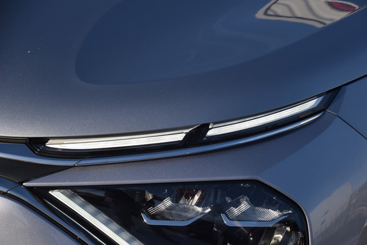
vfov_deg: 7.6
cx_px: 184
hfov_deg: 11.4
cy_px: 122
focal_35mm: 180
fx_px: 1835
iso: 200
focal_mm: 120
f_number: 9
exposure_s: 1/320
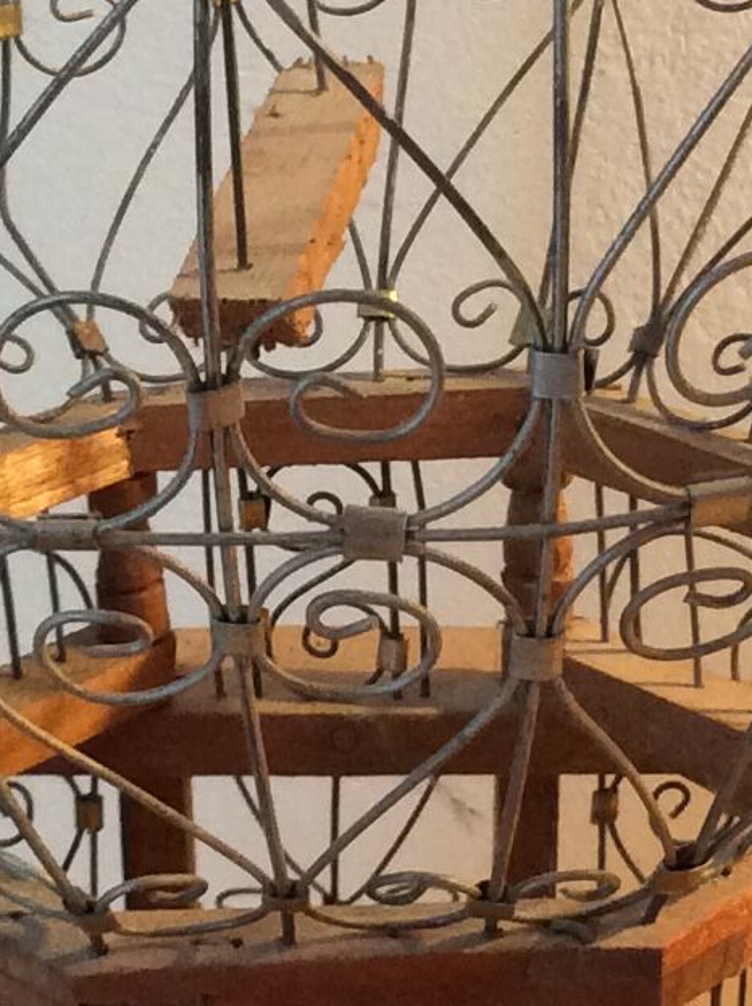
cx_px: 318
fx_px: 3863
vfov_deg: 14.9
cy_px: 477
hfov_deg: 11.1
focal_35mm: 133
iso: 160
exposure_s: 1/25
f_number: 2.4
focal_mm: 3.3
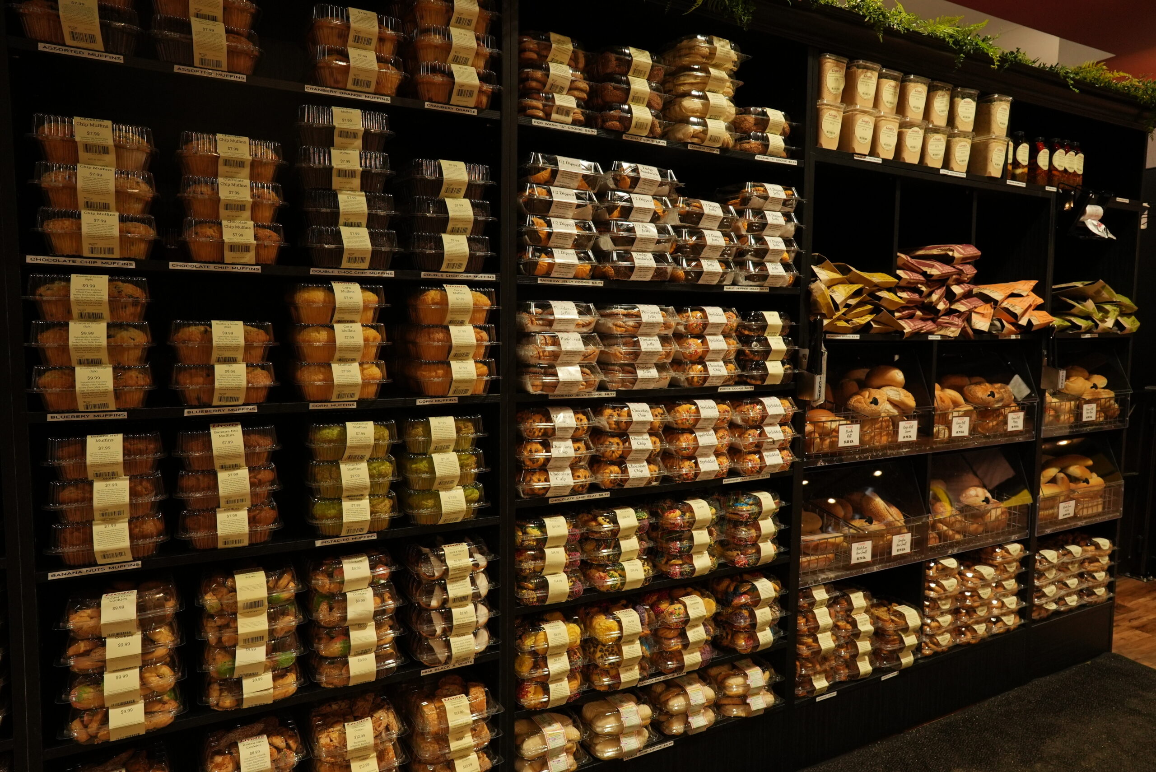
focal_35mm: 24
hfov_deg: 73.7
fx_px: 771
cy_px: 386
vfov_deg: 53.2
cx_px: 578
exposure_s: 1/160
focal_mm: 24
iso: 2000
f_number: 8
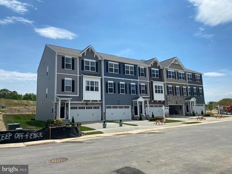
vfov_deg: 53.1
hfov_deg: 67.3
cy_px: 87
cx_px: 116
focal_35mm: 26
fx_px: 174
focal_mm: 4.25
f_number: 1.8
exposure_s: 1/5236
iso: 32
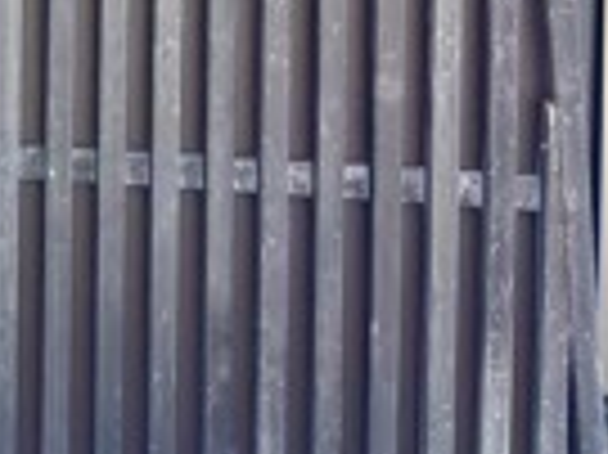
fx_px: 2369
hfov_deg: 12.3
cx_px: -748
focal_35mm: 135
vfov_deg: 10.3
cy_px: -380
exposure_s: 1/237
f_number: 1.6
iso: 40
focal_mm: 5.96
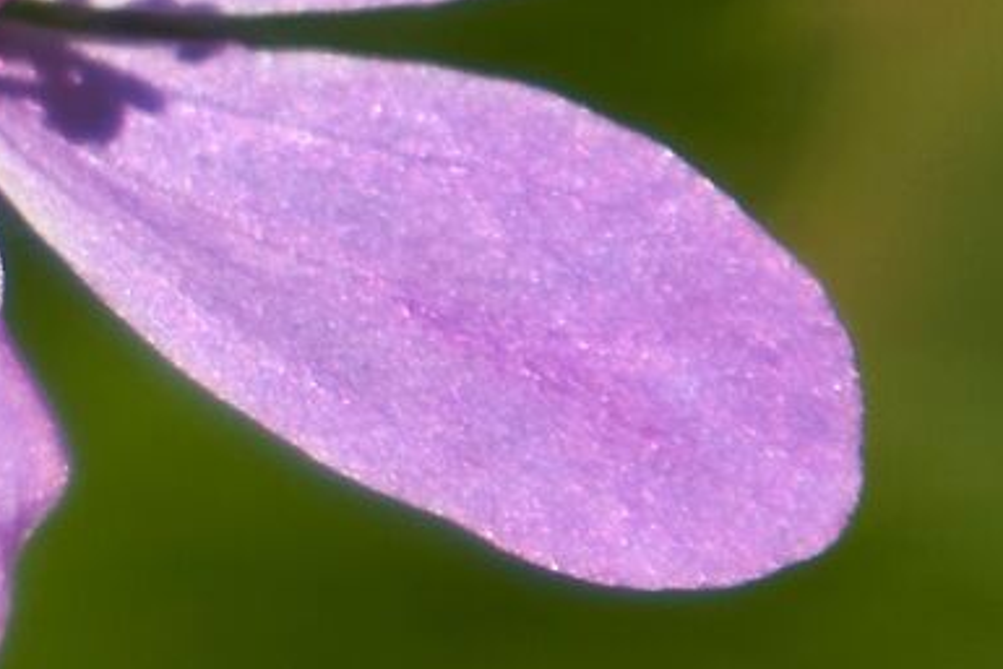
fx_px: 78176
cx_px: -954
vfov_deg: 0.5
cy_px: -55
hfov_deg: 0.7
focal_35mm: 2805
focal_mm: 300
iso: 100
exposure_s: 1/800
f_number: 5.6
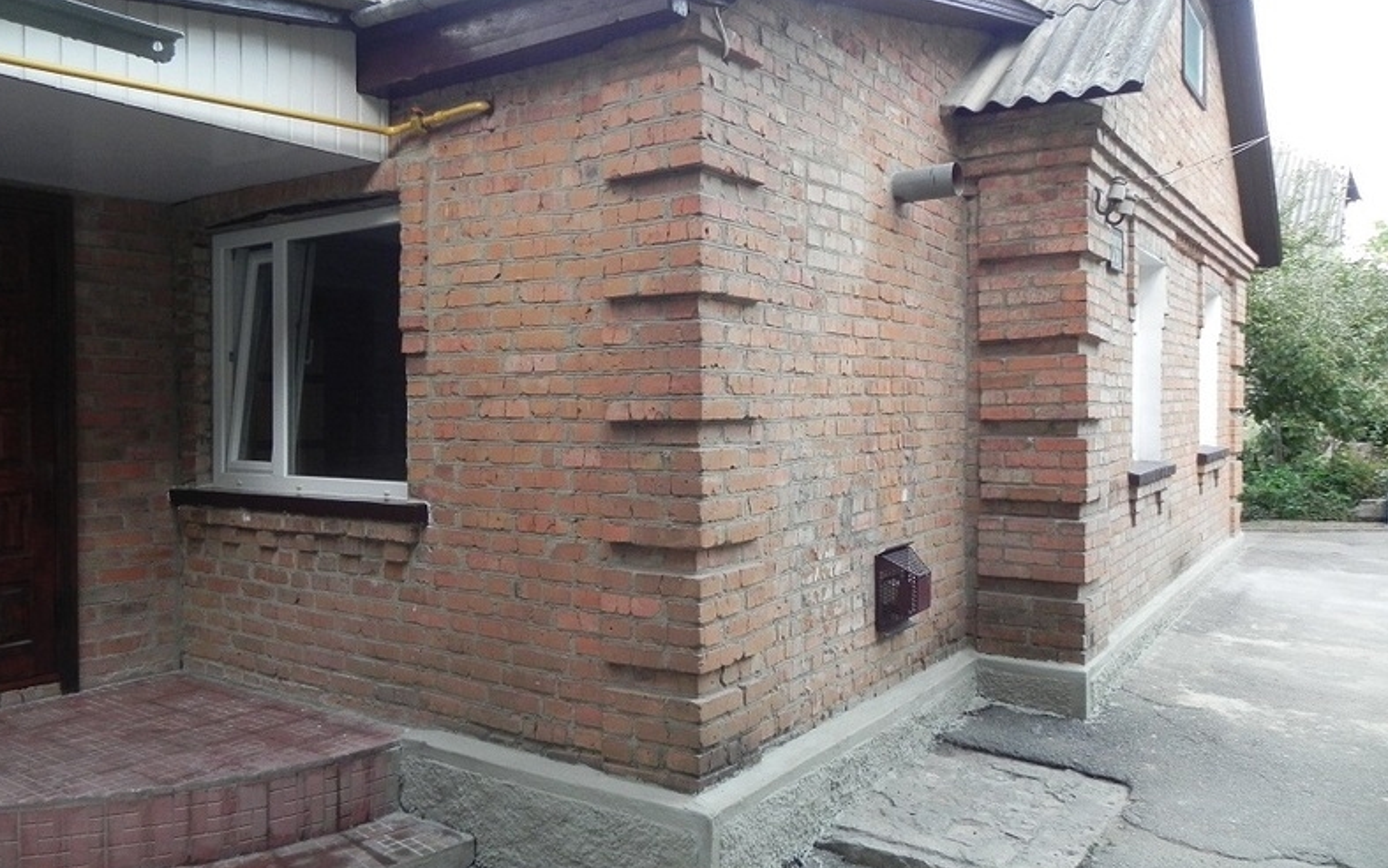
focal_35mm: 28
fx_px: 1059
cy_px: 425
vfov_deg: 44.5
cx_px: 684
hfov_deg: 66.5
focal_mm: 4.6
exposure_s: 1/21.1
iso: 400
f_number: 2.8
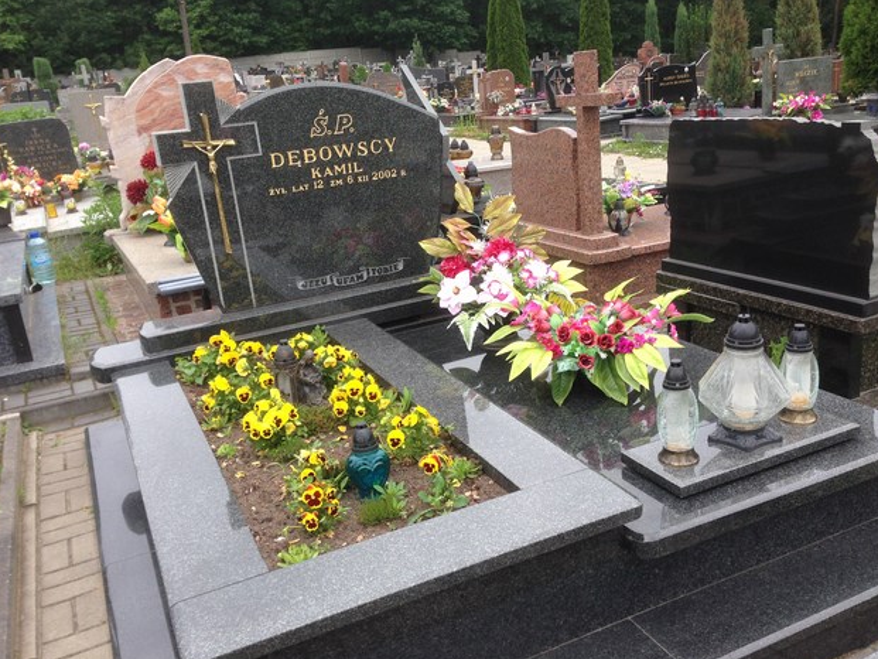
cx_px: 441
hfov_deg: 53.9
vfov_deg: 41.8
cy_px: 337
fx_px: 863
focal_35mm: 34
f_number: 2.4
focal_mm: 4.12
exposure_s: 1/516
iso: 50
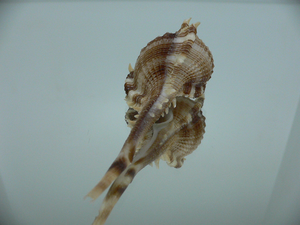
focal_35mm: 35
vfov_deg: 40.7
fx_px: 303
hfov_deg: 52.6
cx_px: 150
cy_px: 112
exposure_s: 1/60
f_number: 2.8
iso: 200
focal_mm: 4.6
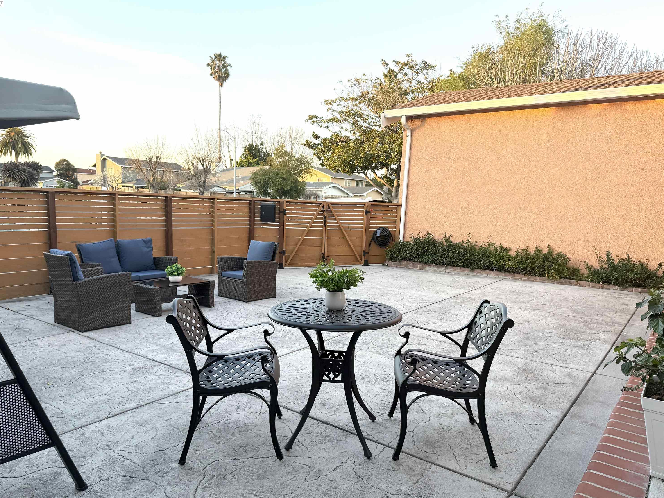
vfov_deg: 54.9
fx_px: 480
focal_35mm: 25
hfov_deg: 69.4
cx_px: 319
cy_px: 258
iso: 80
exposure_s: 1/341
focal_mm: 6.76
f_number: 1.78
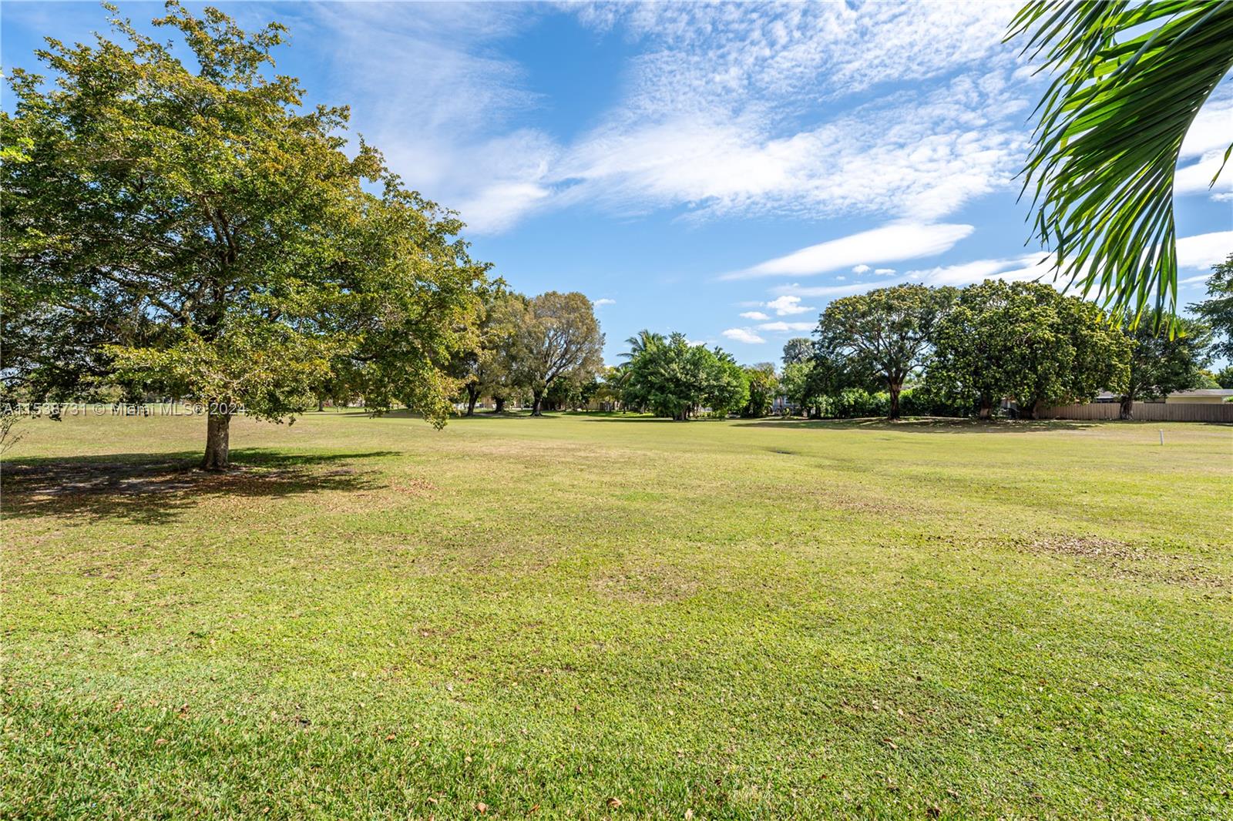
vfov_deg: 73.7
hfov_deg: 96.7
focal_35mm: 16
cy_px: 410
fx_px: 548
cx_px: 616
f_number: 8
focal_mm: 16
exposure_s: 1/250
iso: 100
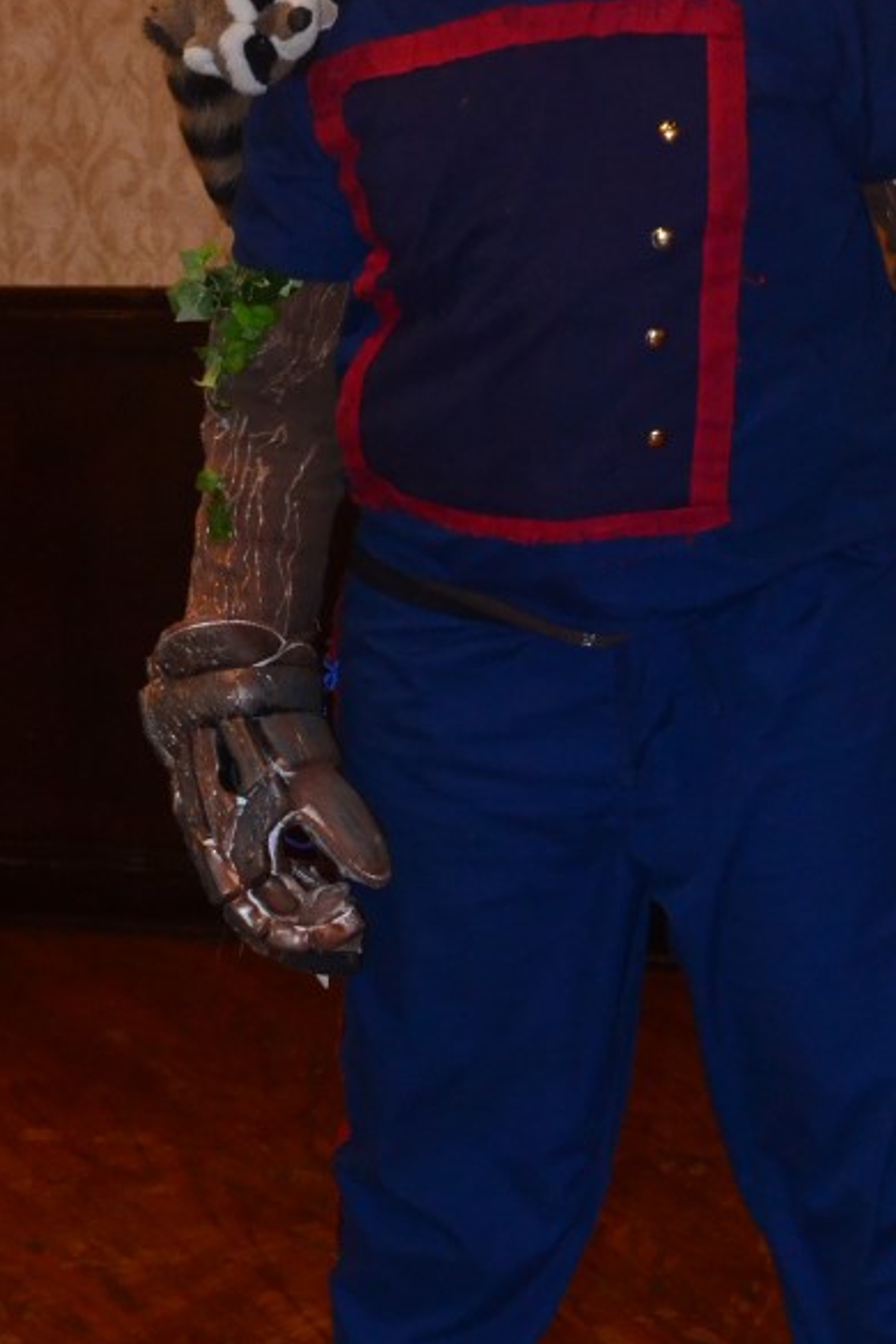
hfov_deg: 11.1
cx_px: 437
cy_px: 448
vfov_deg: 16.5
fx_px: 4629
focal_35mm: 124
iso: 3200
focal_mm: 42
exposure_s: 1/60
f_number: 7.1
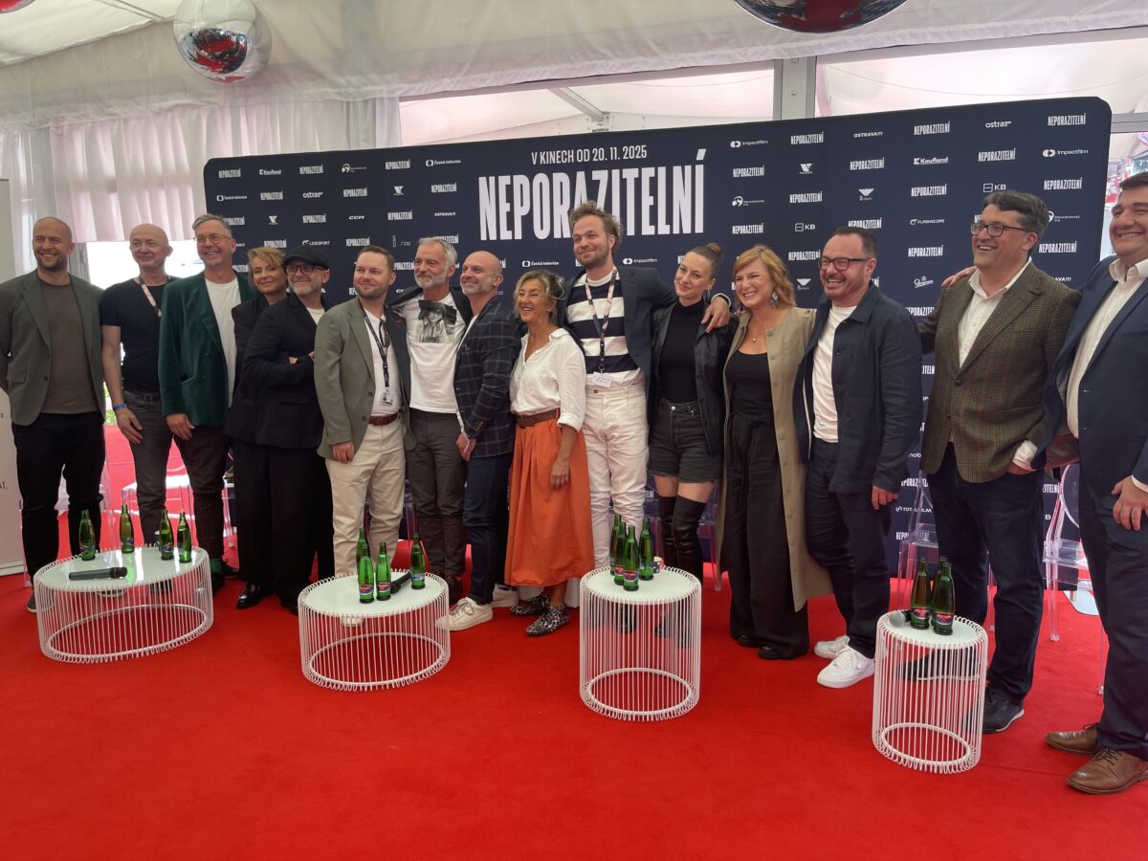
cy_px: 430
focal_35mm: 25
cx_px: 574
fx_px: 829
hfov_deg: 69.4
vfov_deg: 54.9
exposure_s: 1/106
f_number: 1.6
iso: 64
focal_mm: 5.1
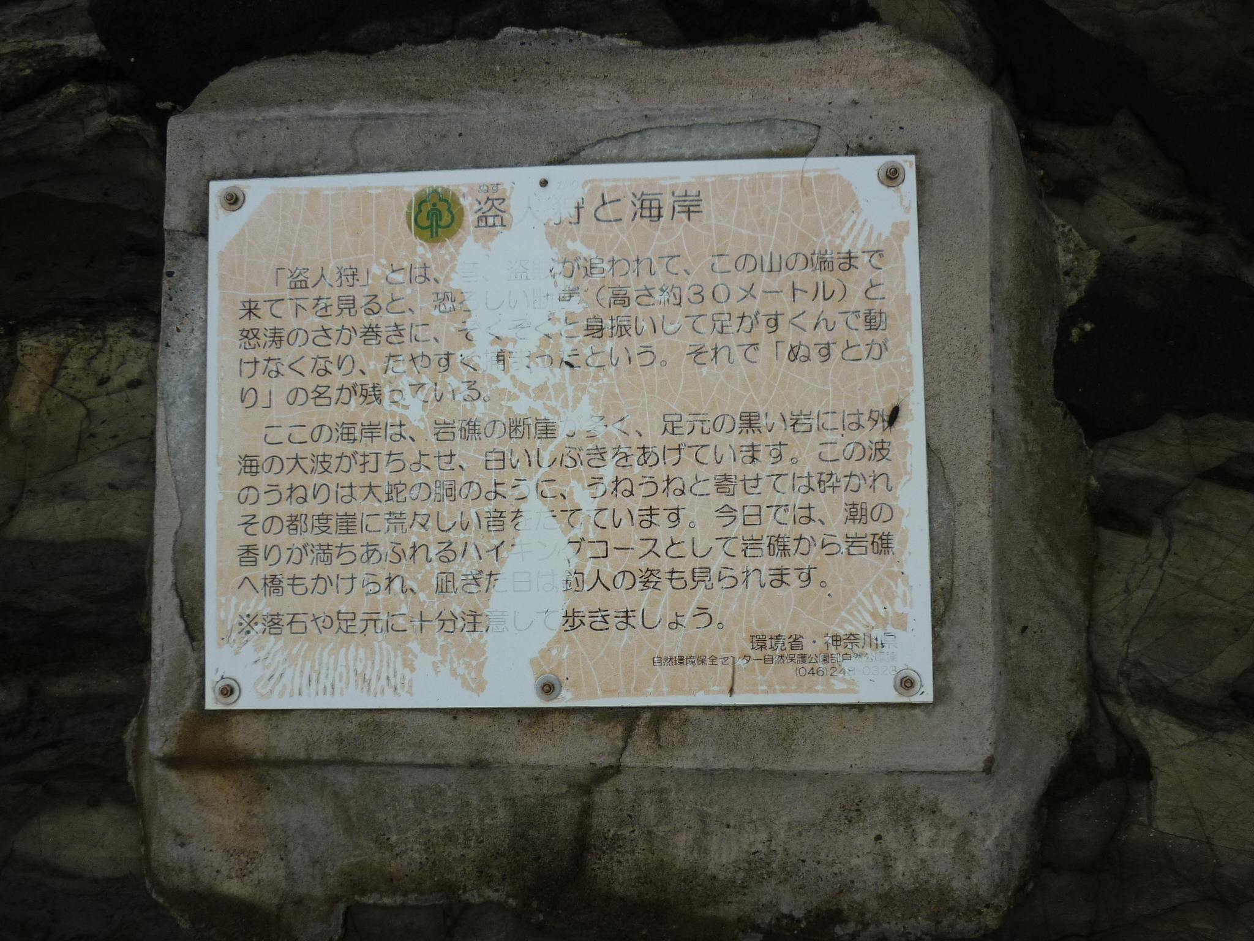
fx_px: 1195
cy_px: 470
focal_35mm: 33
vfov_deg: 42.9
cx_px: 627
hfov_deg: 55.4
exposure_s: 1/320
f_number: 8
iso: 80
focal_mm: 5.5
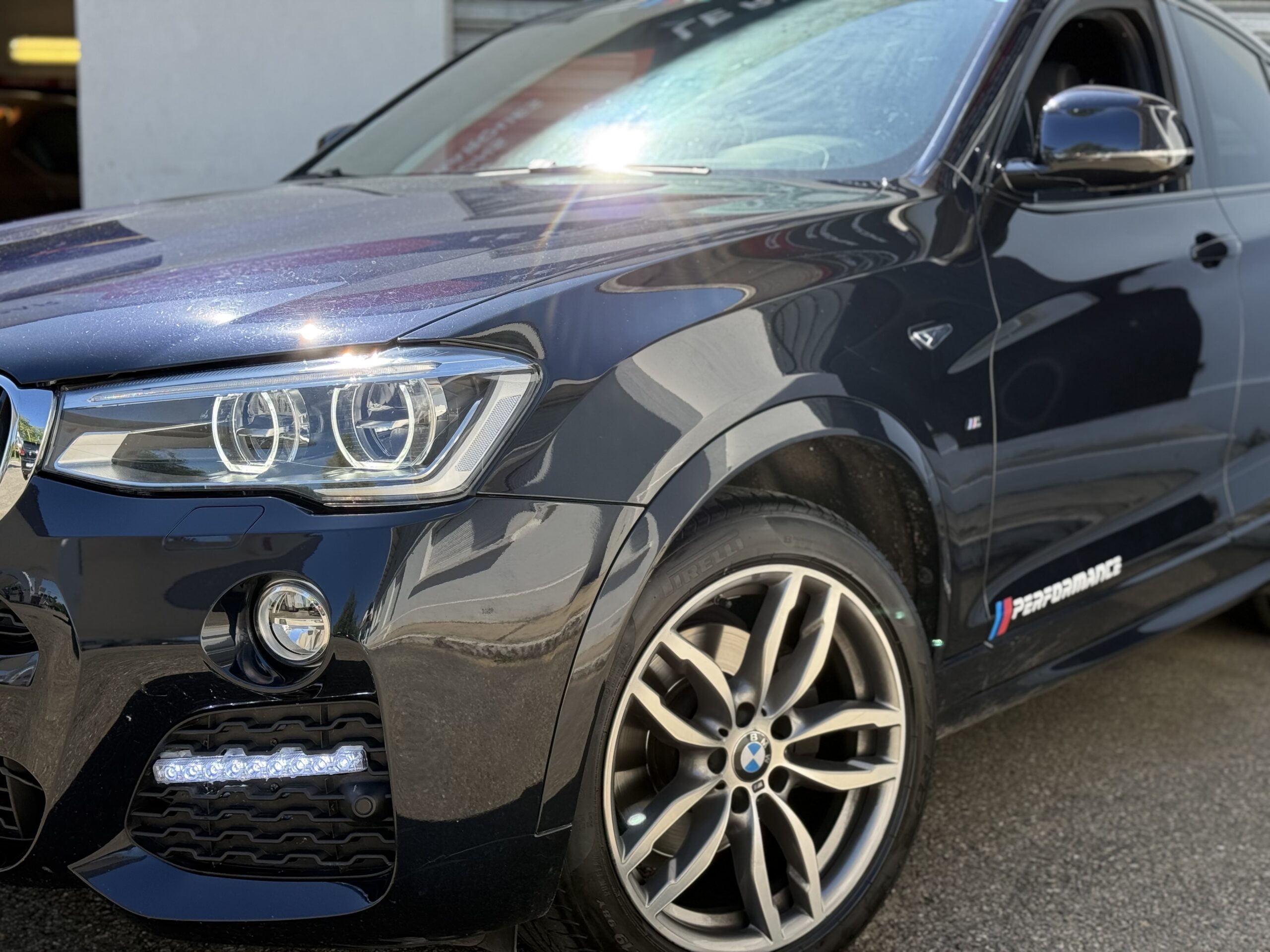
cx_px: 635
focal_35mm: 48
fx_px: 1761
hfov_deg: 39.7
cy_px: 476
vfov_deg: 30.3
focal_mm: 6.76
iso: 80
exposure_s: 1/1070
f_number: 1.78
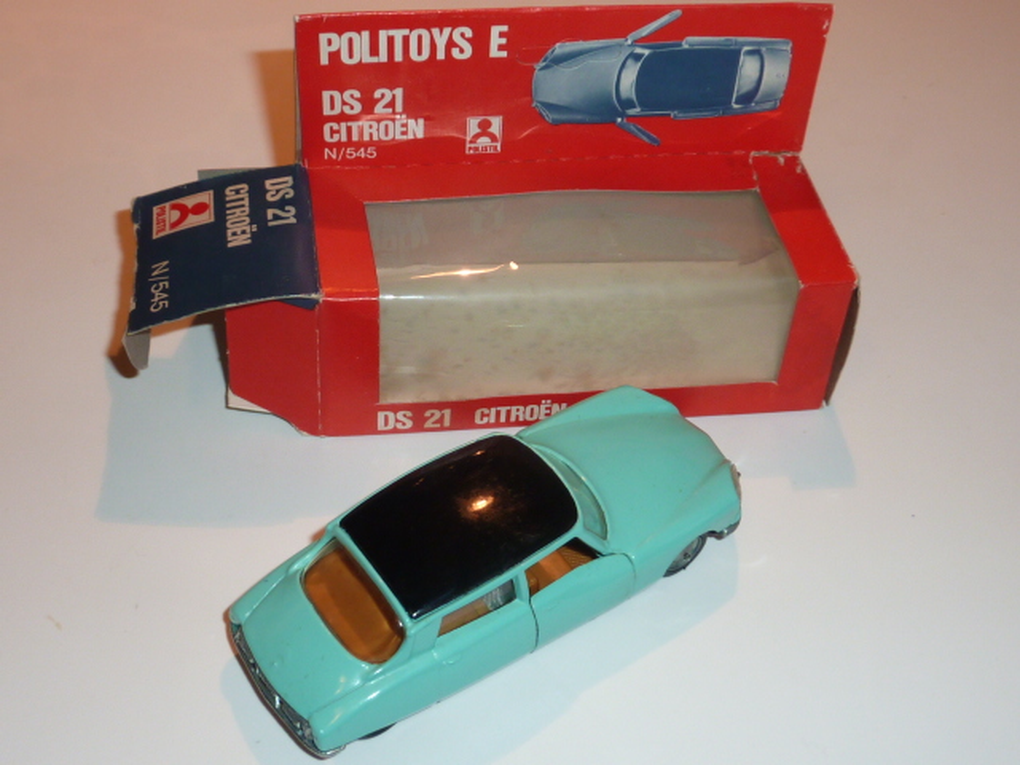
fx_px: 1503
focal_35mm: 51
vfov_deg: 28.6
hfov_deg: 37.5
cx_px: 510
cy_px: 382
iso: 100
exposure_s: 1/30
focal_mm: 4.7
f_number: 3.4
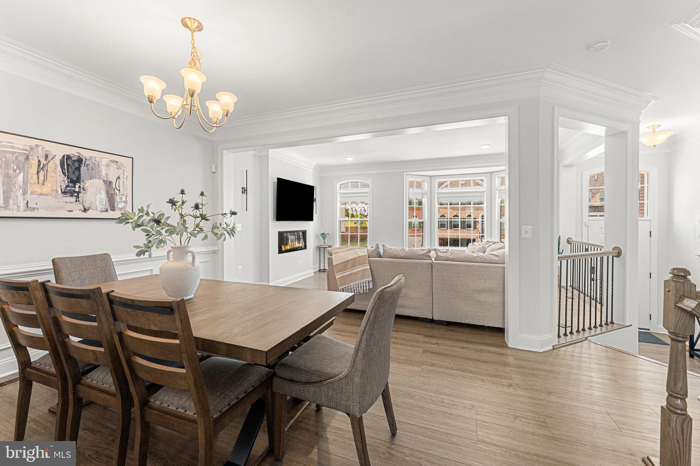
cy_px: 233
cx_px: 350
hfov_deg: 104.3
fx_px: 272
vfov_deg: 81.2
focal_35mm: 14
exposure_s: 1/40
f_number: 8
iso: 1000
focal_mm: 14
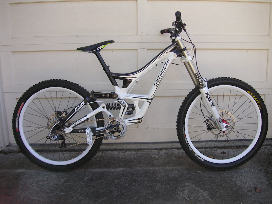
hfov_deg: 50.1
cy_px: 102
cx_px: 136
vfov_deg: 38.7
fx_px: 291
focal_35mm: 37
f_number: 2.8
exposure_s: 1/180
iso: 50
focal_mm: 6.1
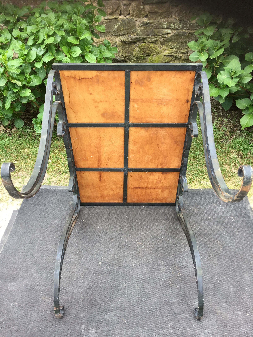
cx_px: 126
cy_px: 168
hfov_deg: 48.2
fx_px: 283
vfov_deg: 61.7
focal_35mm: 29
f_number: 2.2
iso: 50
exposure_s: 1/100
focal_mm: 4.15
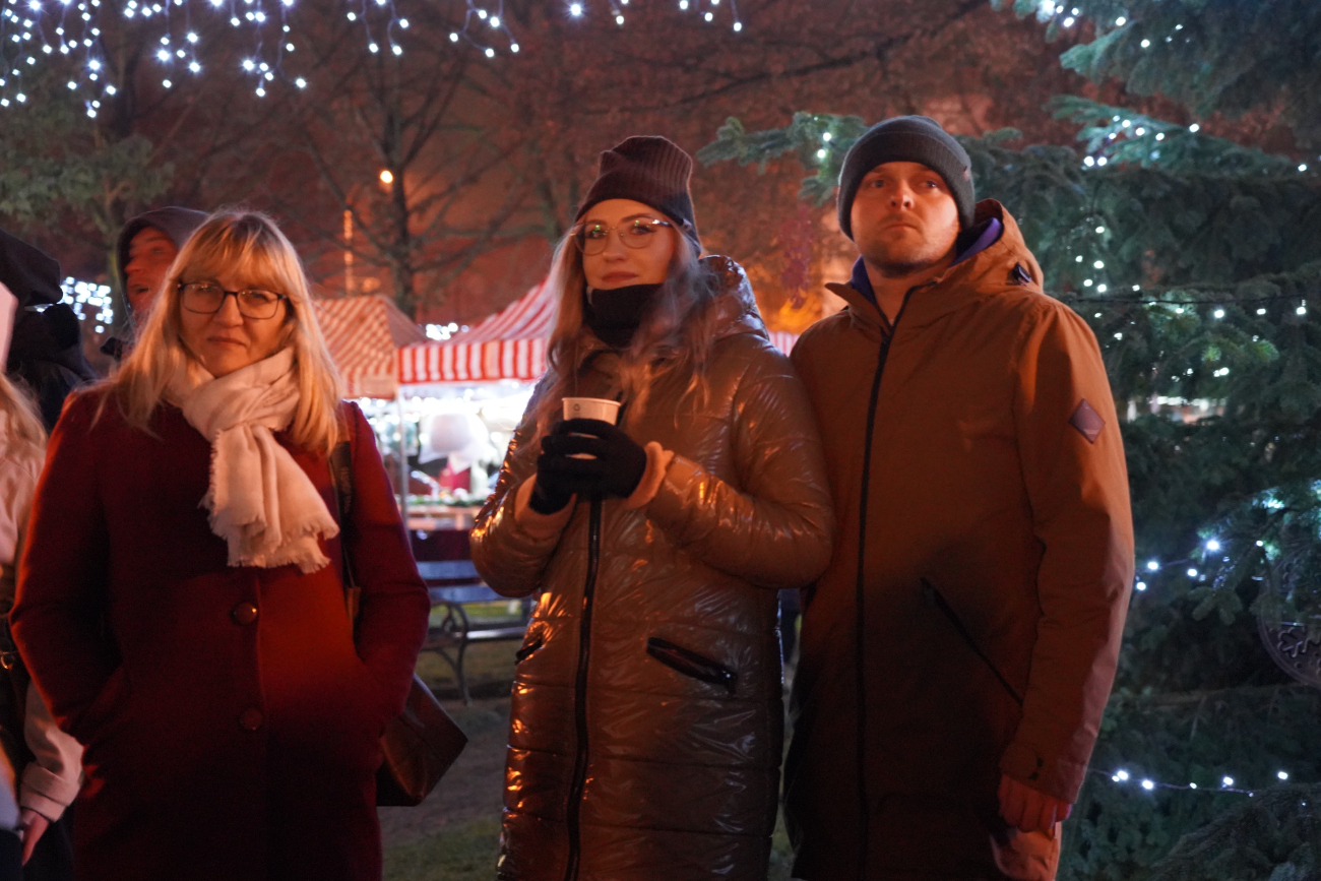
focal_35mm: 59
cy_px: 440
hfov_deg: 33.9
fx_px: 2165
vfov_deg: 23.0
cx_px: 660
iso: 12800
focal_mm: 59
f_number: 4
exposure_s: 1/20
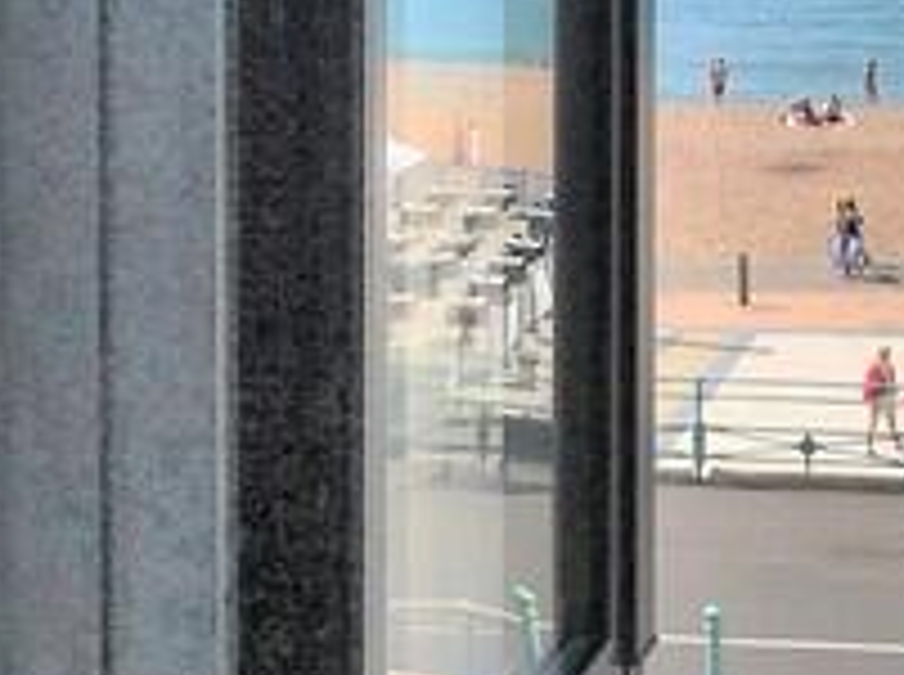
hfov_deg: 13.3
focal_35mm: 148
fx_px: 3858
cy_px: -338
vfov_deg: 9.7
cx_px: 720
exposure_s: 1/2747
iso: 25
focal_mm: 4.15
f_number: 2.2
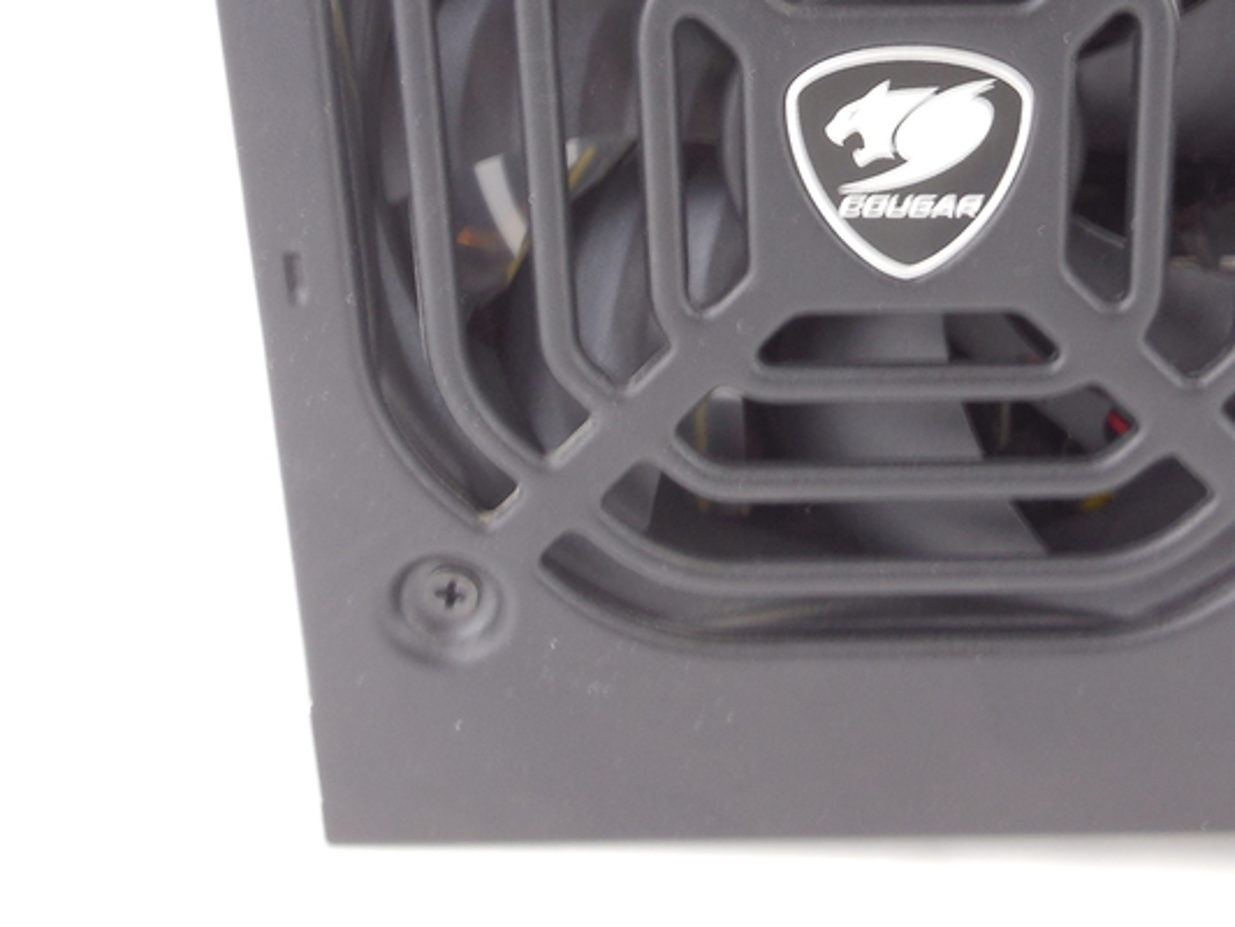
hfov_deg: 39.1
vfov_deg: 29.4
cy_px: 144
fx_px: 1713
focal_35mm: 48
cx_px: 846
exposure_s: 1/13
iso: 125
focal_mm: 4.5
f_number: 3.1
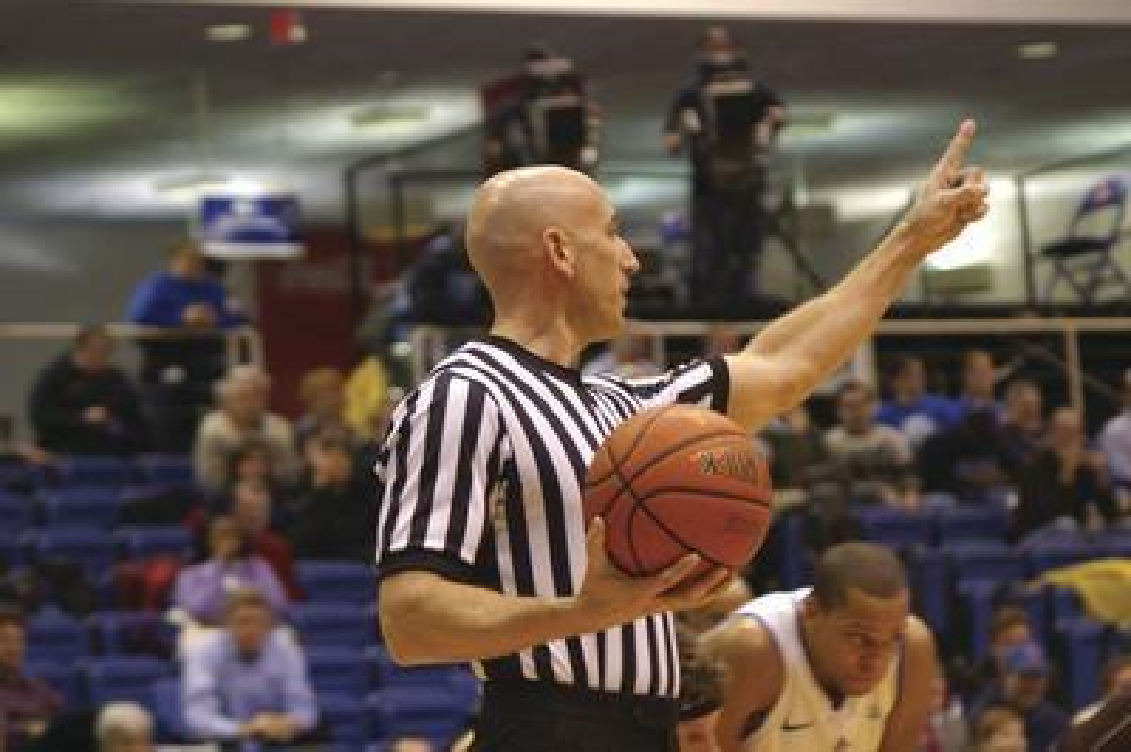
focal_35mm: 177
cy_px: 376
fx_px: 5556
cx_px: 566
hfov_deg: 11.6
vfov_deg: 7.7
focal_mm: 118
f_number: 4.5
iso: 400
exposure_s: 1/15
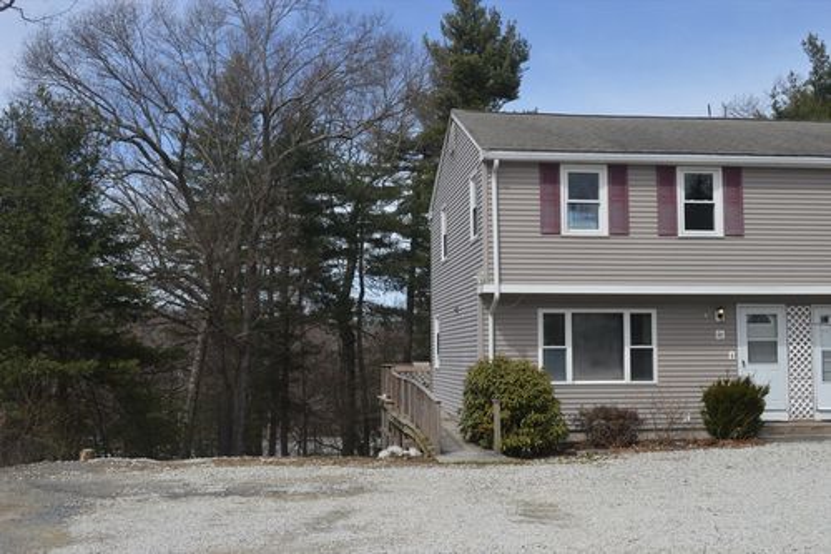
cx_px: 416
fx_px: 969
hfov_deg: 46.4
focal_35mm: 42
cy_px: 277
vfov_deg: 31.9
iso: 100
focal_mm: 28
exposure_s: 1/200
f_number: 7.1
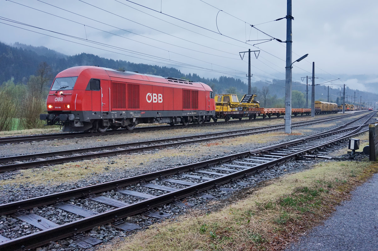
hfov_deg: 59.5
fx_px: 330
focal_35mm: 32
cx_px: 189
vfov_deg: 41.6
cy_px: 126
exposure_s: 1/160
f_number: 4
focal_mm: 21
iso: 1000
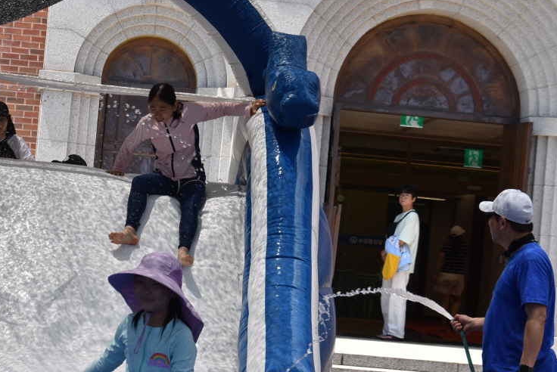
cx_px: 222
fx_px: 2462
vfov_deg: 8.6
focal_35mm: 159
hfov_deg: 12.9
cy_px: 207
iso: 200
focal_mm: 78
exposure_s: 1/320
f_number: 9
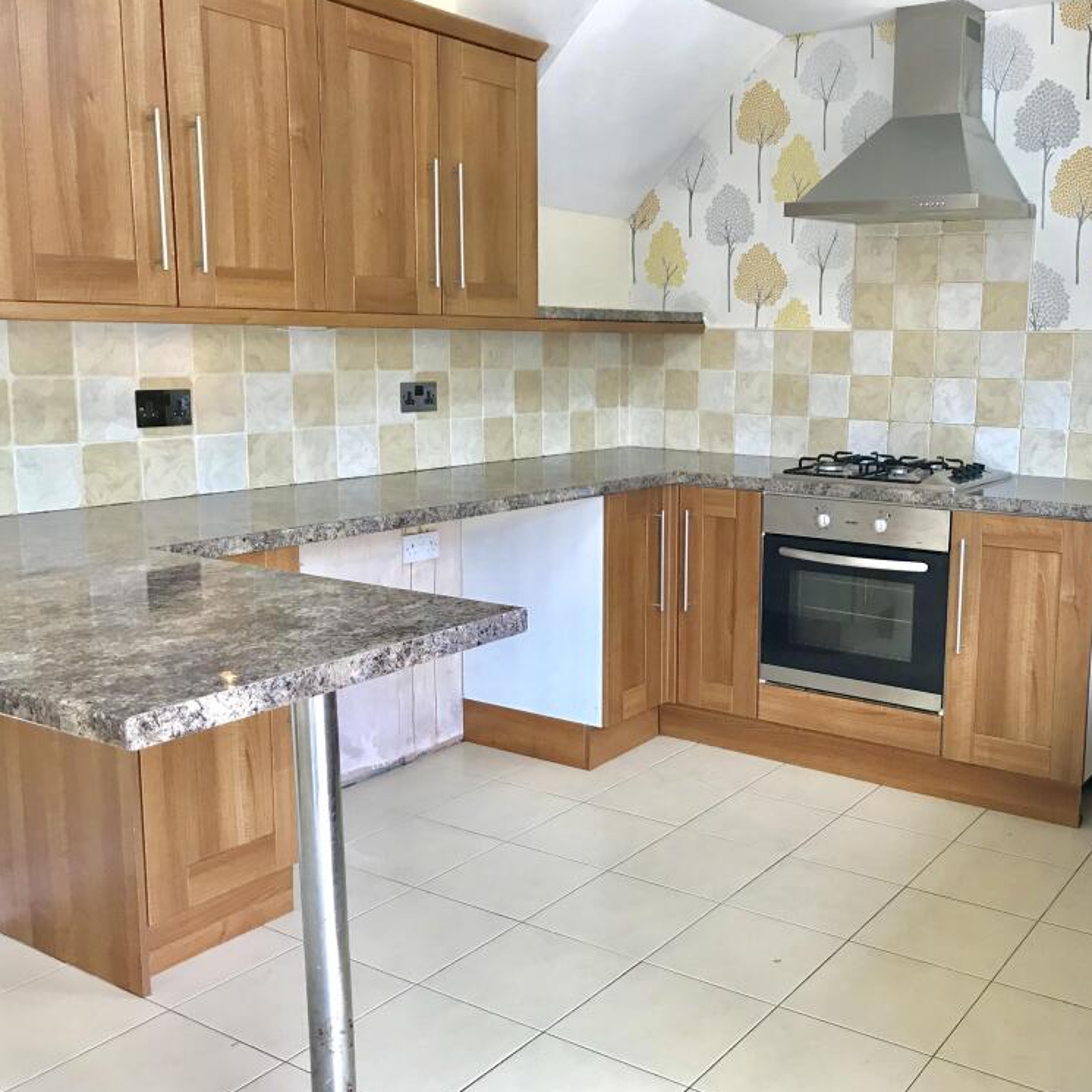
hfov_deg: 47.7
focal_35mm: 34
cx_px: 723
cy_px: 558
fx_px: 1213
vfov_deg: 48.4
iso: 32
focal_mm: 3.99
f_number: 1.8
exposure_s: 1/33
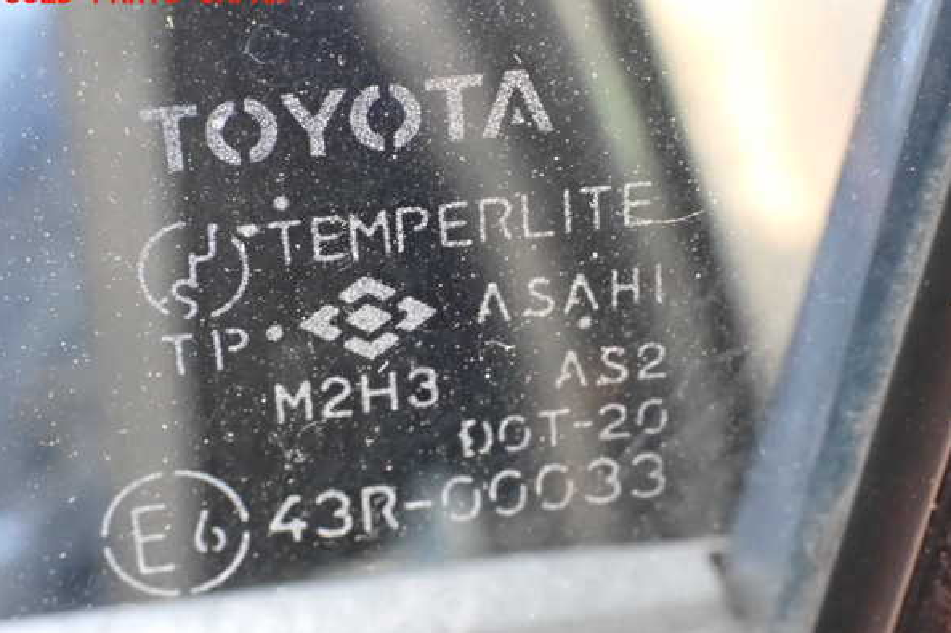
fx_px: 2139
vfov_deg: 16.8
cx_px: 476
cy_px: 333
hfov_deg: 25.1
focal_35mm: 81
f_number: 4.1
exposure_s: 1/80
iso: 2500
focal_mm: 13.65
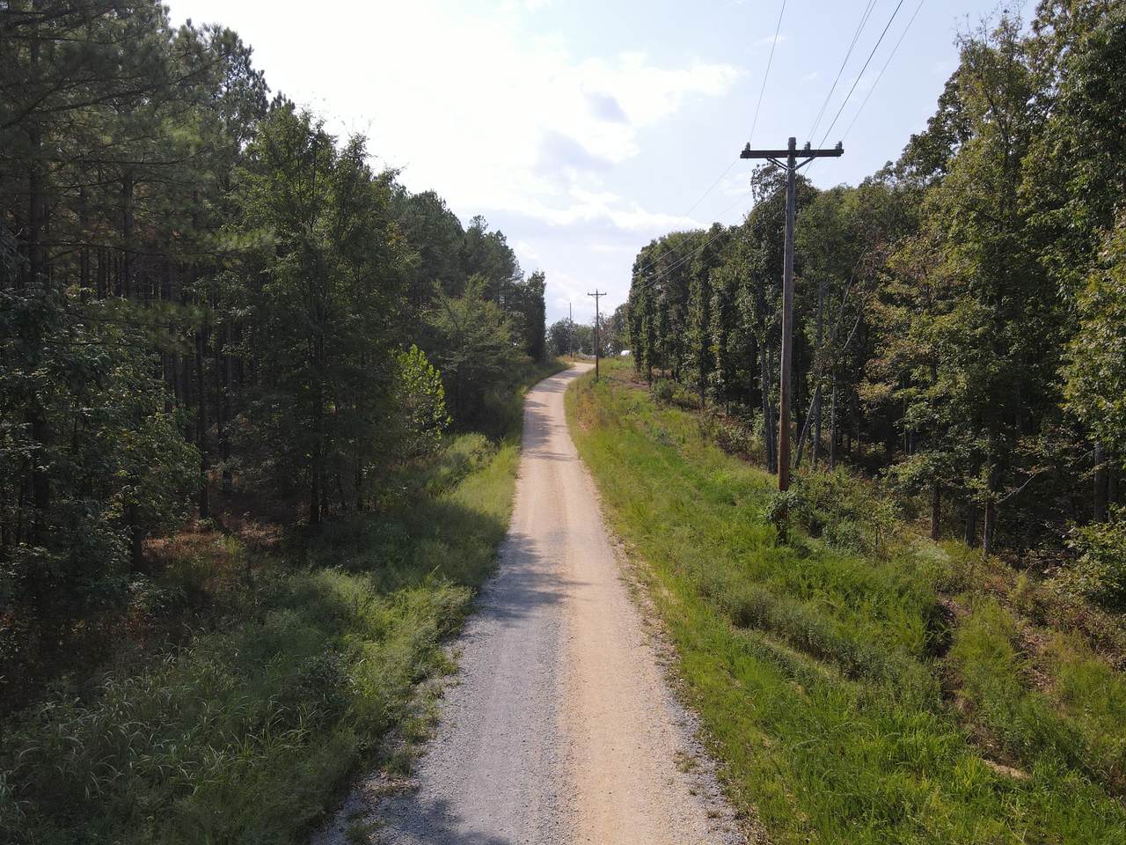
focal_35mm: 24
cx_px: 563
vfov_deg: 56.8
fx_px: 781
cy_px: 422
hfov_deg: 71.6
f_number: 2.8
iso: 100
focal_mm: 4.5
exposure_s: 1/50
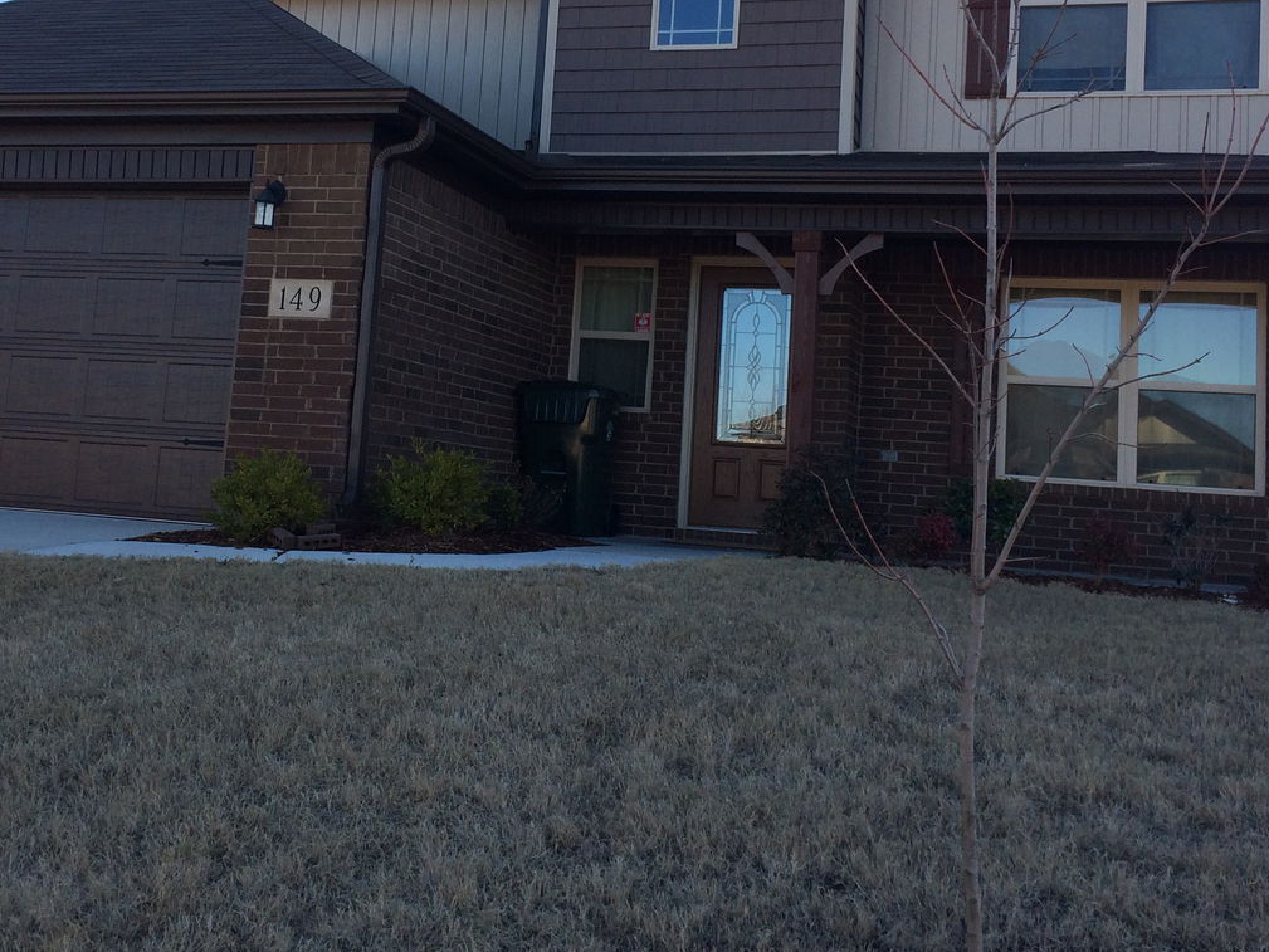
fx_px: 1687
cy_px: 273
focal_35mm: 46
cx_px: 523
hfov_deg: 41.1
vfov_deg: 31.1
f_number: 2.2
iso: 32
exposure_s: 1/707
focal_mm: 4.15
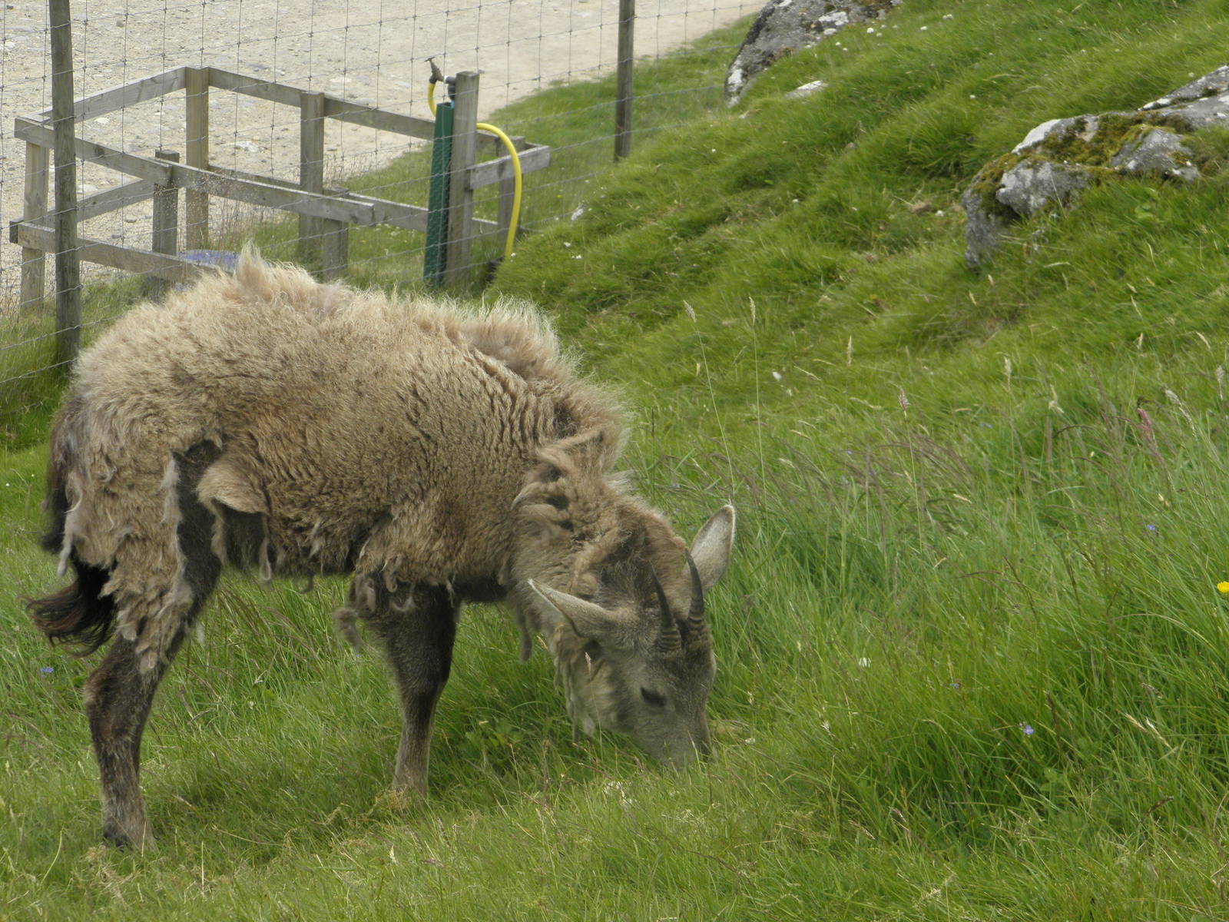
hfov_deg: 15.6
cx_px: 614
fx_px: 4473
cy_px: 461
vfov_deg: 11.8
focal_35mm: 126
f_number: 4.8
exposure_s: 1/320
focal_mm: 22.5
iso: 100
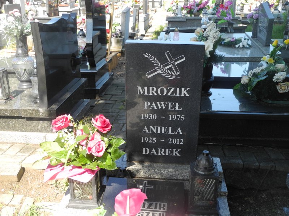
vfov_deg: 35.1
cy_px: 108
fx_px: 342
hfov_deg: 45.8
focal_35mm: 41
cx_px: 144
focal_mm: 8.8
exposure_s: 1/200
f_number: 3.2
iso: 100
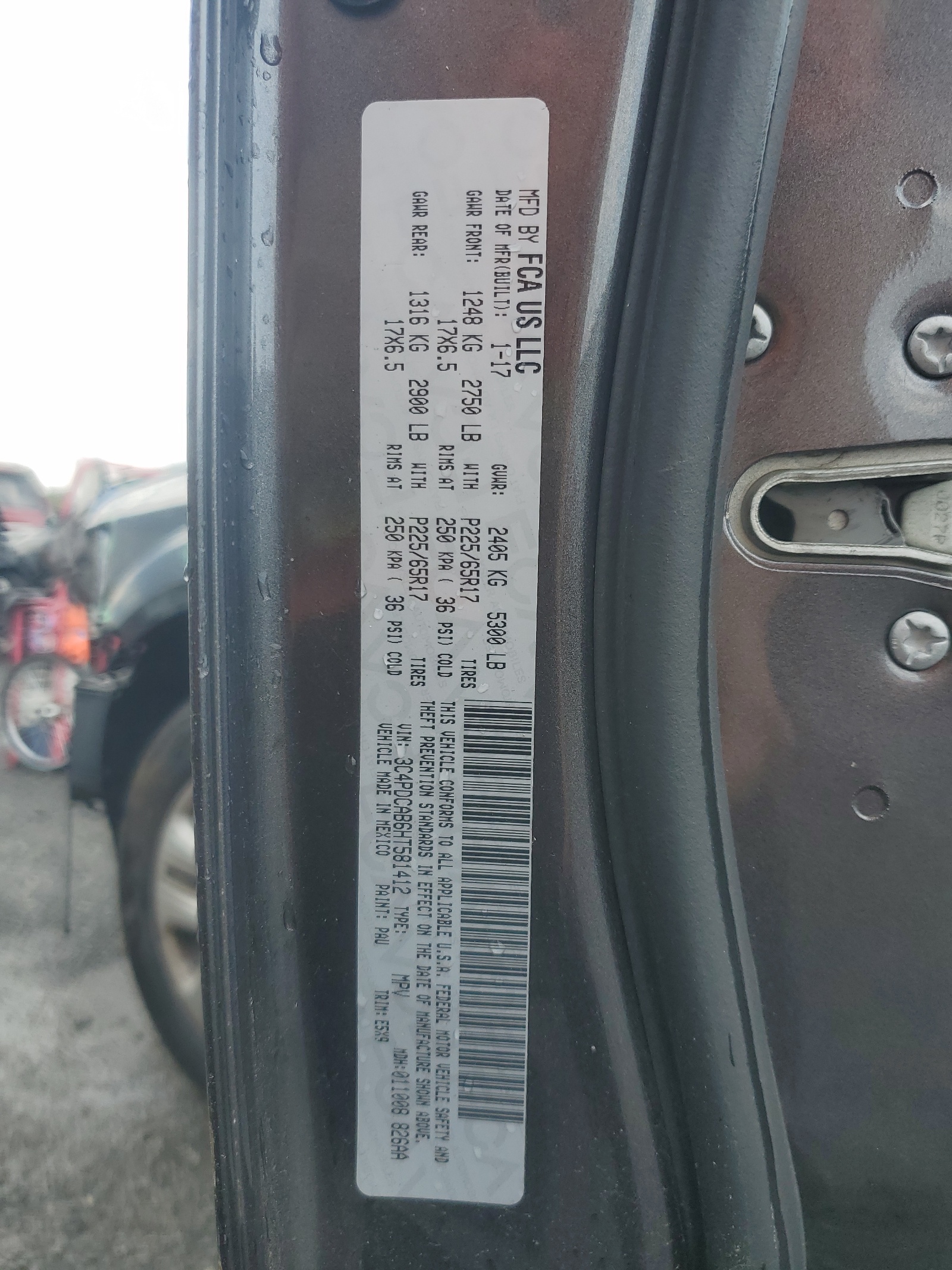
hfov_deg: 53.1
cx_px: 476
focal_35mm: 26
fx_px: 953
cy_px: 635
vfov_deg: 67.3
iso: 50
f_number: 1.5
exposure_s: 1/714
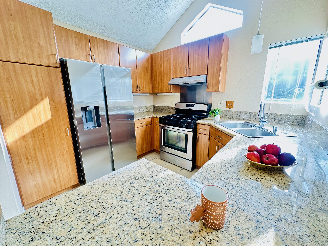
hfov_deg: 102.1
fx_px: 133
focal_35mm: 14
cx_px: 164
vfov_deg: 85.7
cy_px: 123
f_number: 2.2
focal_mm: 2.22
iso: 320
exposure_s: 1/78
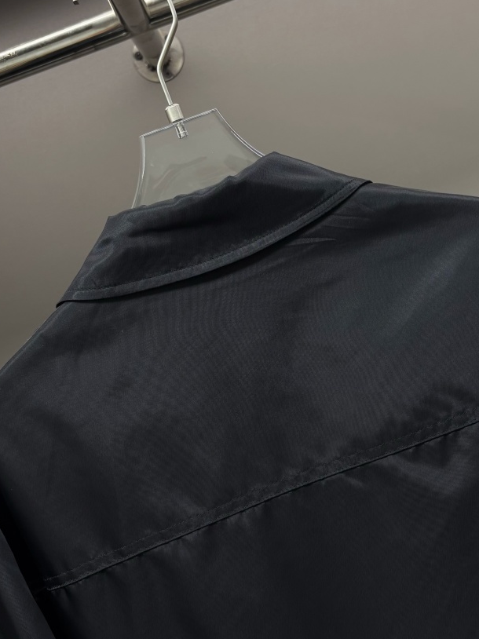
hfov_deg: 31.4
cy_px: 324
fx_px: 849
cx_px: 287
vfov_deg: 41.2
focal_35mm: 46
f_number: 1.6
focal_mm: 5.96
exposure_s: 1/100
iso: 40
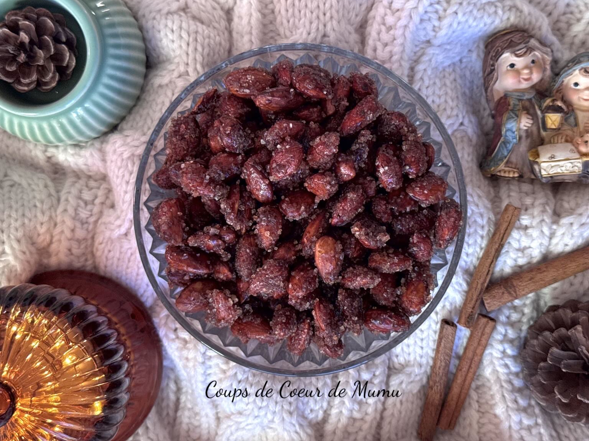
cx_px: 301
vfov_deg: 29.1
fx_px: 851
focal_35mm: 50
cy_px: 212
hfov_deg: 38.2
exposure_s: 1/40
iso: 500
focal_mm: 6.76
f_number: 1.78
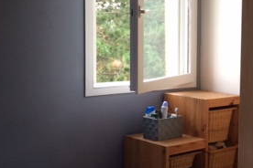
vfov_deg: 19.5
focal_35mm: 70
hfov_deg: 26.9
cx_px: 267
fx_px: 492
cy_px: 75
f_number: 2.2
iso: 40
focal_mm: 4.15
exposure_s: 1/33
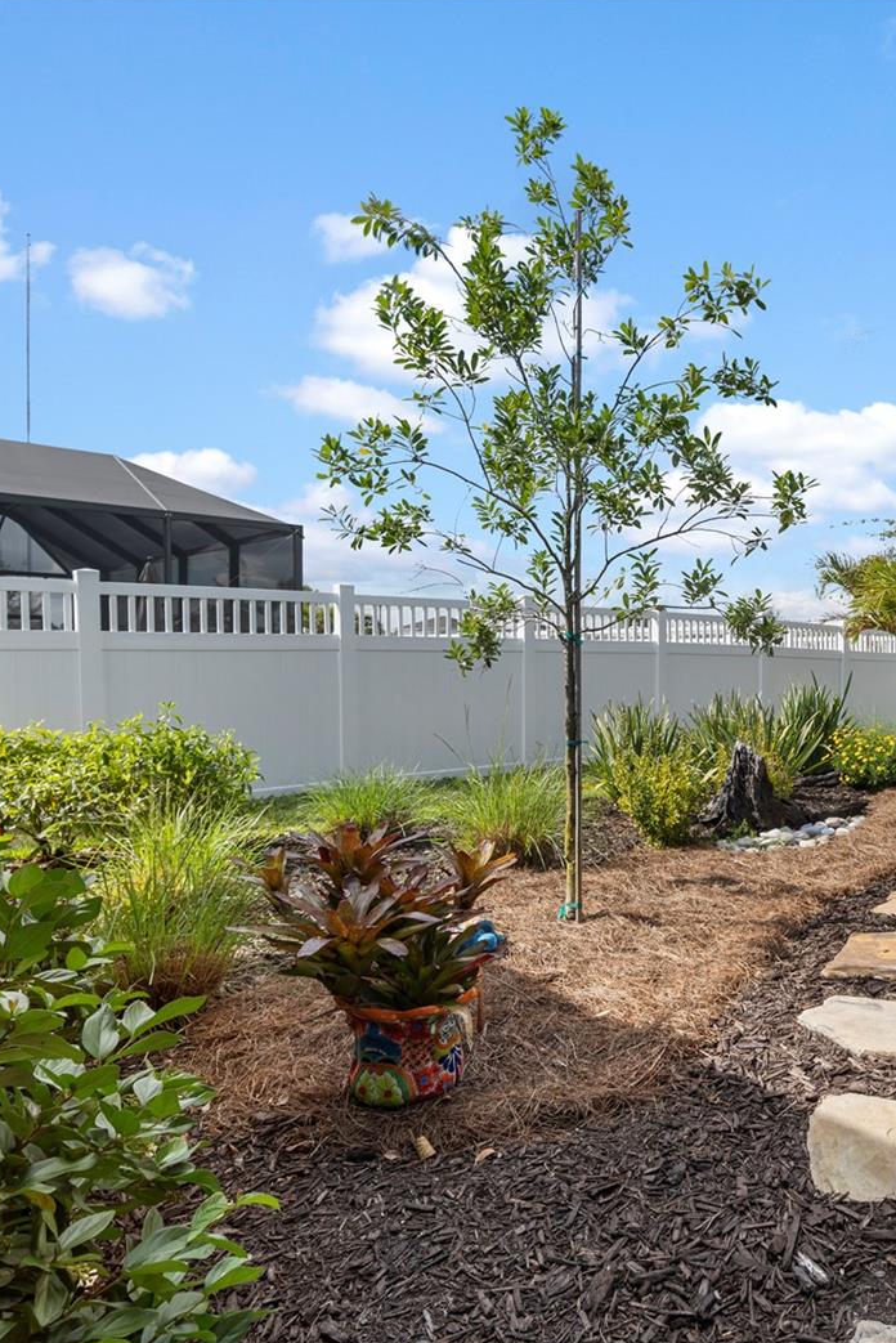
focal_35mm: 23
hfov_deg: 49.6
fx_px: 858
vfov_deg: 76.1
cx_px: 793
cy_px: 680
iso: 100
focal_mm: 10
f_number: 4.5
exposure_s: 1/160
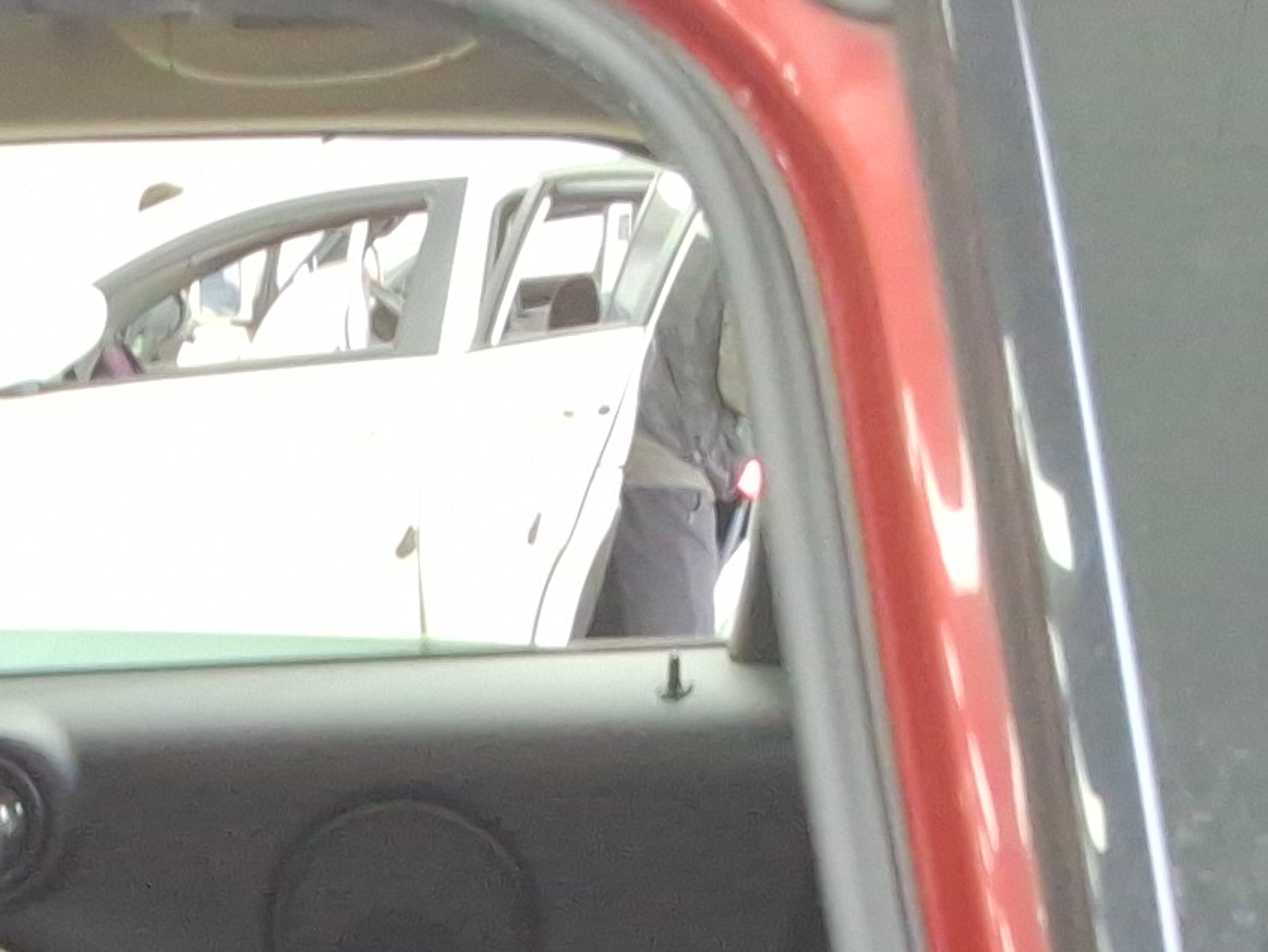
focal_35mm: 108
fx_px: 3957
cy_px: 1333
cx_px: -205
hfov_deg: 17.5
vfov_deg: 13.1
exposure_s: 1/40
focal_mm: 2.91
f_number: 1.9
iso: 111
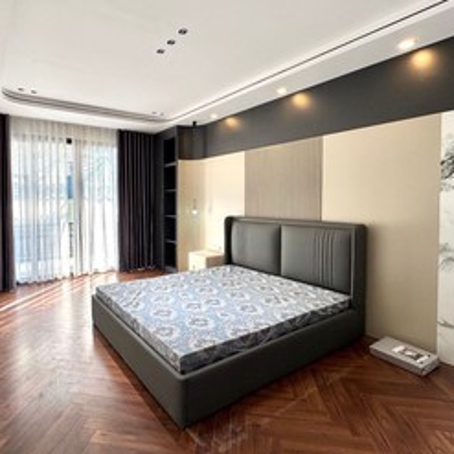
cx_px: 186
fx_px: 297
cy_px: 210
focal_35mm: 20
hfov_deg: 74.2
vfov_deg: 74.7
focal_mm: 2.22
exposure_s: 1/113
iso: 40
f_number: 2.2
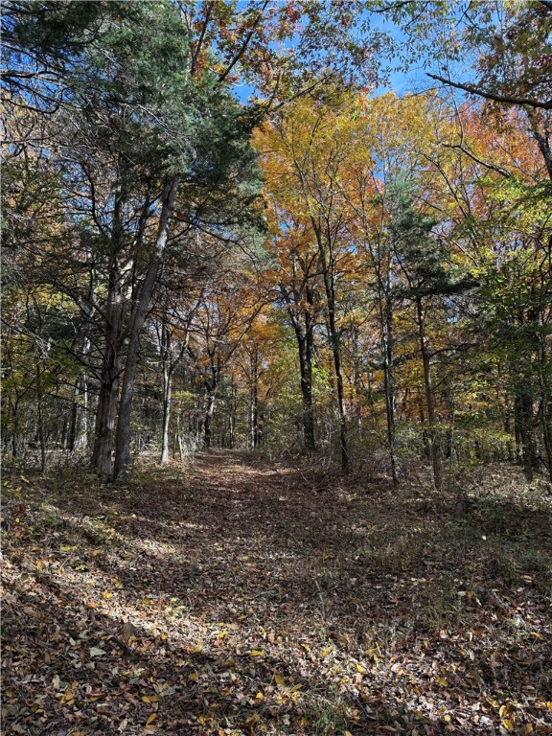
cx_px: 276
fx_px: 510
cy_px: 368
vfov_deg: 71.6
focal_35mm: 24
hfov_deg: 56.8
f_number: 1.78
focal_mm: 6.76
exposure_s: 1/501
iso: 100
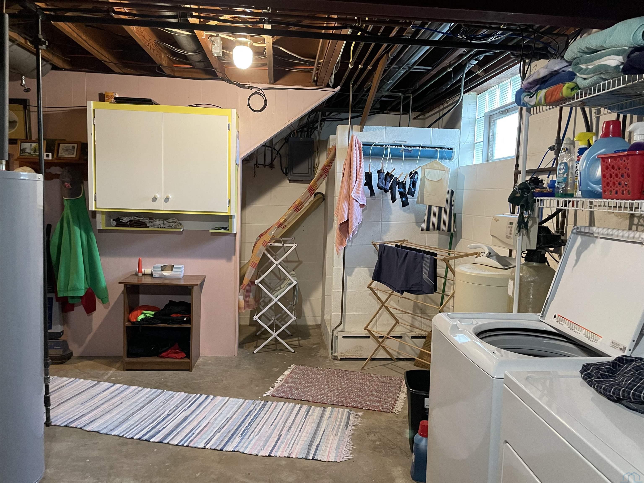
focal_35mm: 26
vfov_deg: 53.1
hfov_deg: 67.3
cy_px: 242
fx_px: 484
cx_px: 322
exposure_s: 1/40
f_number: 1.6
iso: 500
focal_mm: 4.2
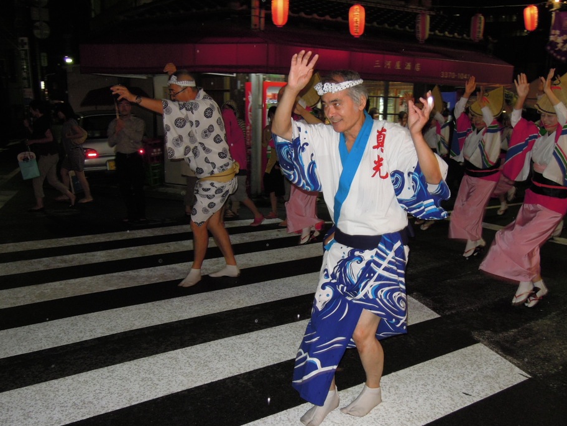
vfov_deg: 41.8
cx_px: 297
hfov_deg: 53.9
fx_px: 557
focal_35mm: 34
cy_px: 222
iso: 250
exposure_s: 1/30
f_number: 3
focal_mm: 5.5
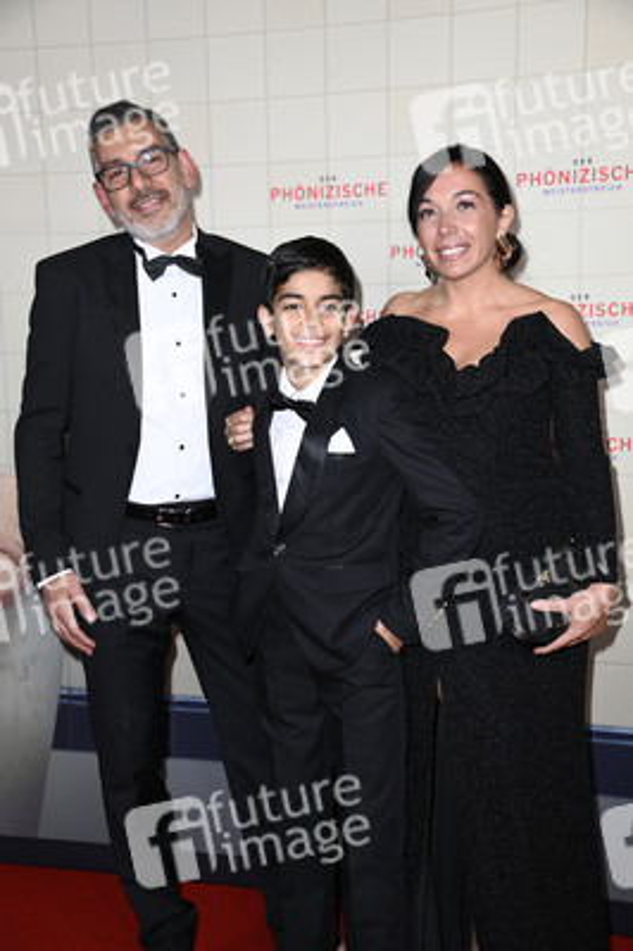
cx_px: 316
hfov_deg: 24.6
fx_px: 1453
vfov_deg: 36.3
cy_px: 476
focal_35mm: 55
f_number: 5.6
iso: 800
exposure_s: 1/250
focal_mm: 55
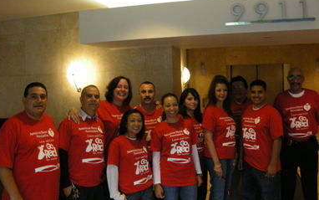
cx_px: 157
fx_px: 330
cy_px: 84
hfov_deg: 51.5
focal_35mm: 38
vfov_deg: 33.5
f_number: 2.8
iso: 371
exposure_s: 1/62.7
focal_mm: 5.7
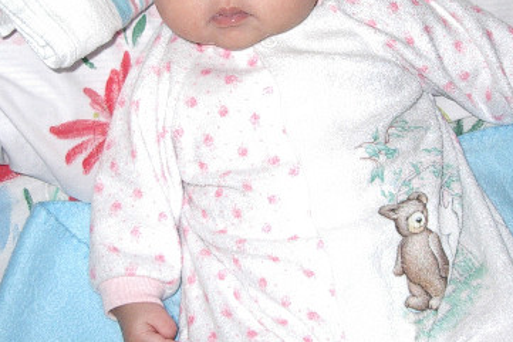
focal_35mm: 70
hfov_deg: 28.8
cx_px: 284
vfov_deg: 19.4
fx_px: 998
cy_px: 108
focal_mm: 5.8
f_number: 2.6
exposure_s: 1/60
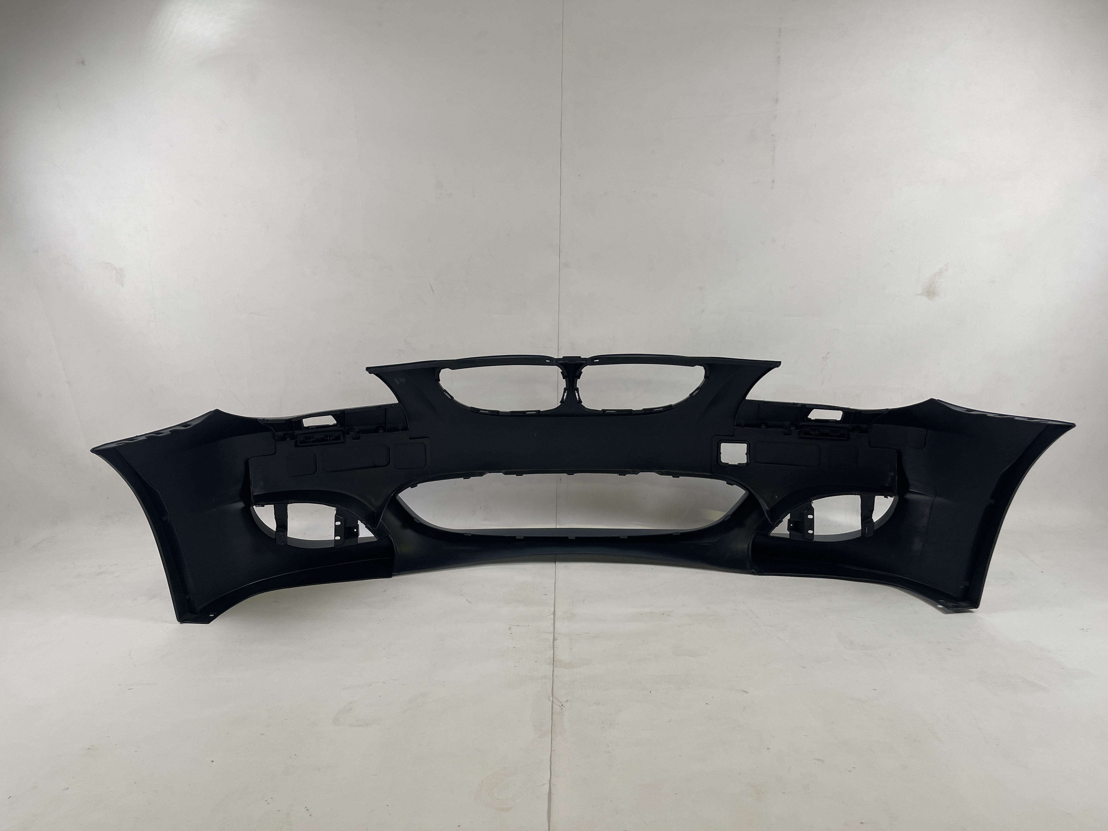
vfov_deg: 54.9
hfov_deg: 69.4
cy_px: 416
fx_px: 800
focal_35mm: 25
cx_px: 554
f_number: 1.6
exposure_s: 1/100
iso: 80
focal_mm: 5.1
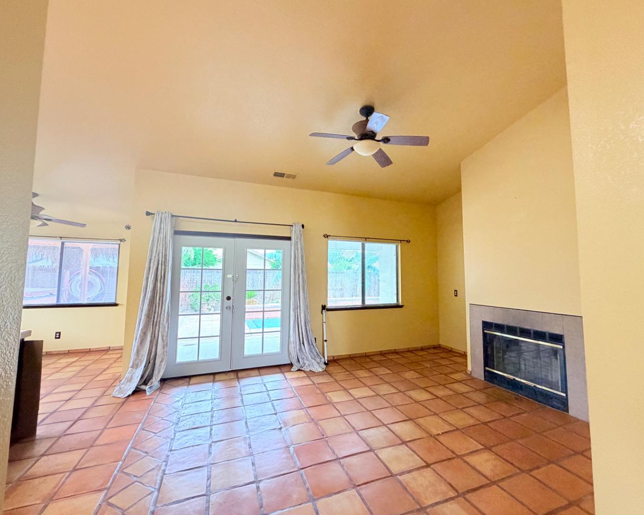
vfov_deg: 84.0
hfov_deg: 96.7
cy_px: 251
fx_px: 286
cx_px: 336
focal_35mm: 15
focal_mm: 2.22
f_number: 2.2
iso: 320
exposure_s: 1/112
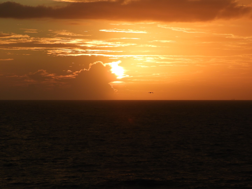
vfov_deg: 8.7
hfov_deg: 11.6
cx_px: 126
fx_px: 1238
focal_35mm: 170
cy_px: 94
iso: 100
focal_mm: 30.5
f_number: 5.2
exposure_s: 1/640
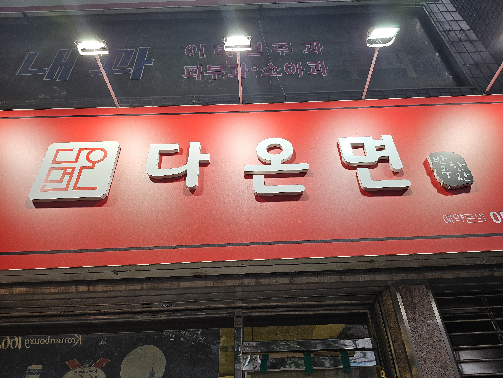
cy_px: 189
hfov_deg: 71.6
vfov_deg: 56.8
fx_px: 349
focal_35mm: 24
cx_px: 252
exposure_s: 1/120
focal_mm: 5
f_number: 1.8
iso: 50
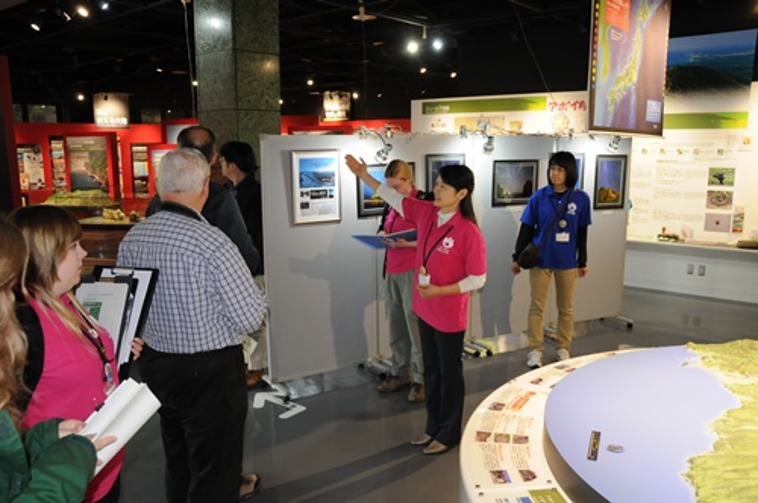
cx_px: 379
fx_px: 631
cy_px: 252
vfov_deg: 43.5
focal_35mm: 30
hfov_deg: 62.0
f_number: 5
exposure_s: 1/40
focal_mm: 20
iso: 800
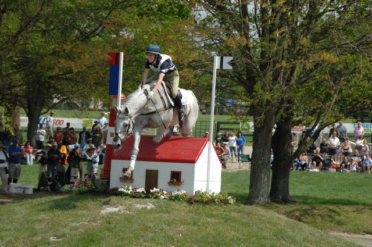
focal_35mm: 168
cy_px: 124
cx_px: 186
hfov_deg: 12.2
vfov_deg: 8.1
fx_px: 1734
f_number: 7.6
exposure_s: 1/1000
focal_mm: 112
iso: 500
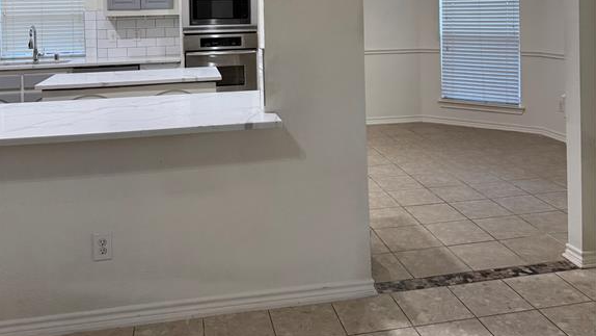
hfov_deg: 56.6
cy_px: 15
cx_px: 298
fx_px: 553
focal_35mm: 35
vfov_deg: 31.6
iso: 160
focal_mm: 6.76
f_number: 1.78
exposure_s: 1/120
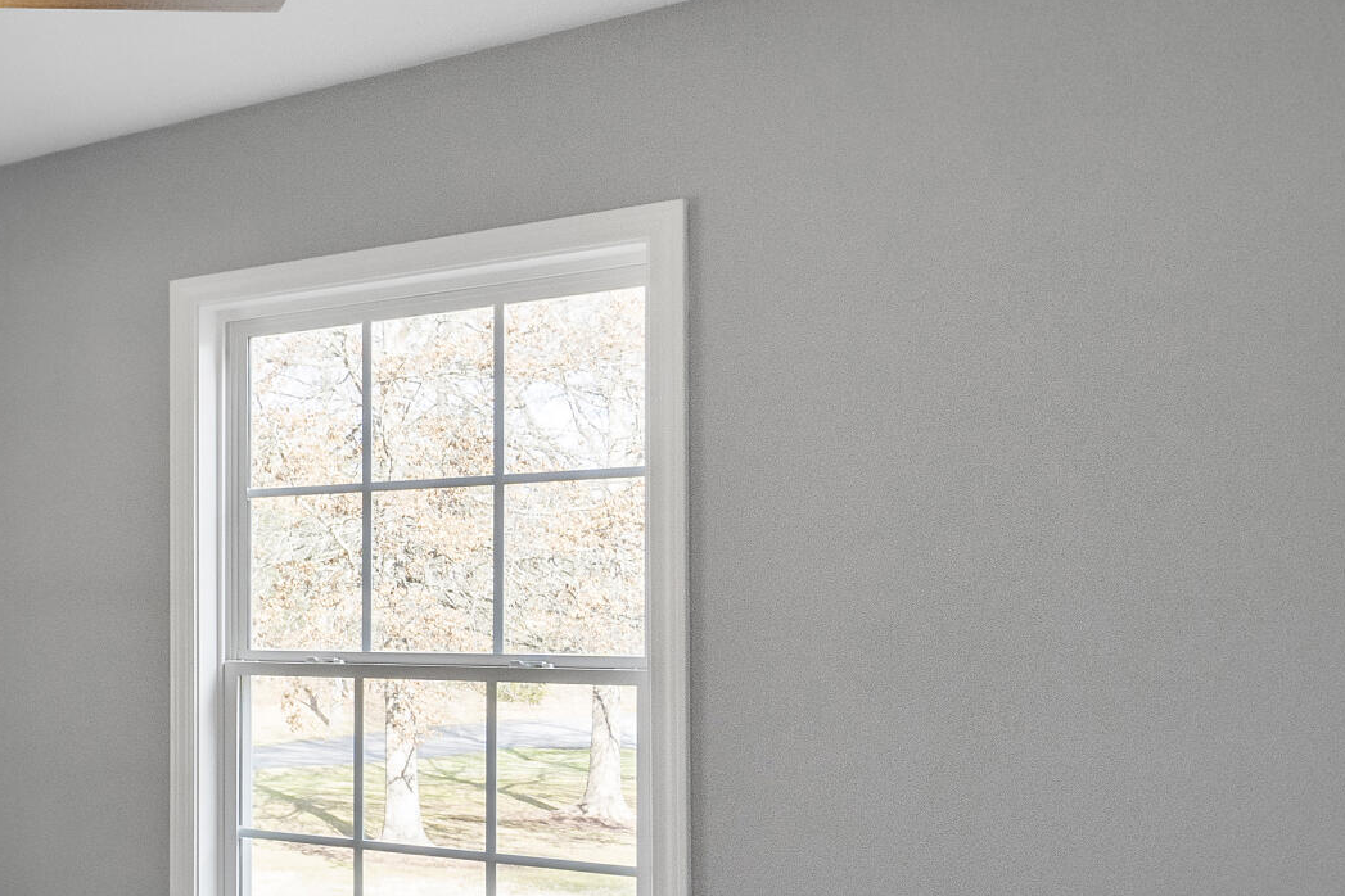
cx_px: -299
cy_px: 630
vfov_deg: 30.8
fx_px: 1606
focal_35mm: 43
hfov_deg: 35.1
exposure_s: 1/50
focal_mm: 10
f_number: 8
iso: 320
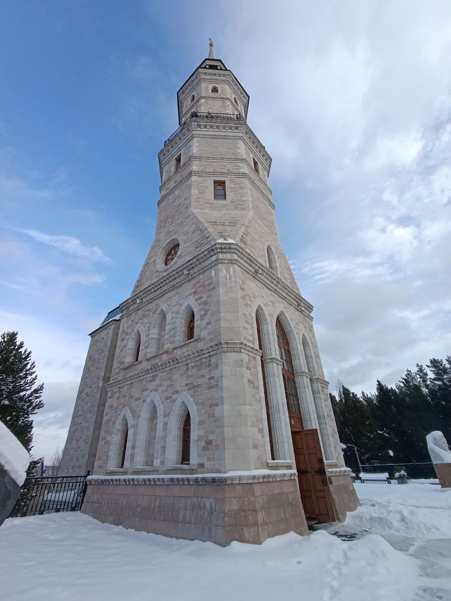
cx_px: 226
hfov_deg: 78.1
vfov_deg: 94.5
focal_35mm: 16
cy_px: 300
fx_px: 278
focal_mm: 1.65
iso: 50
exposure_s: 1/453
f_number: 2.2
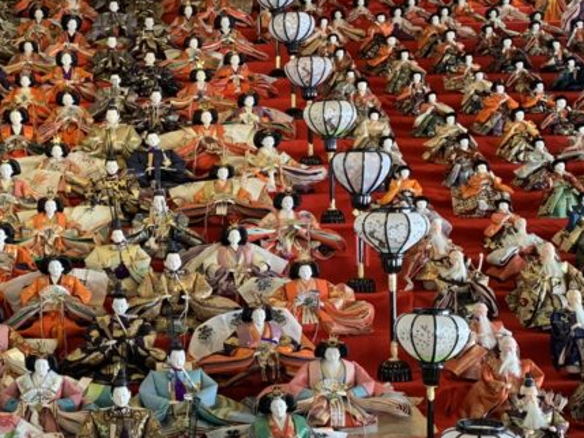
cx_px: 97
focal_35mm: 62
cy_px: 230
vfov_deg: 23.7
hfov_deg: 30.3
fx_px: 1046
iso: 250
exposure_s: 1/60
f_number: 1.8
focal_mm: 4.25
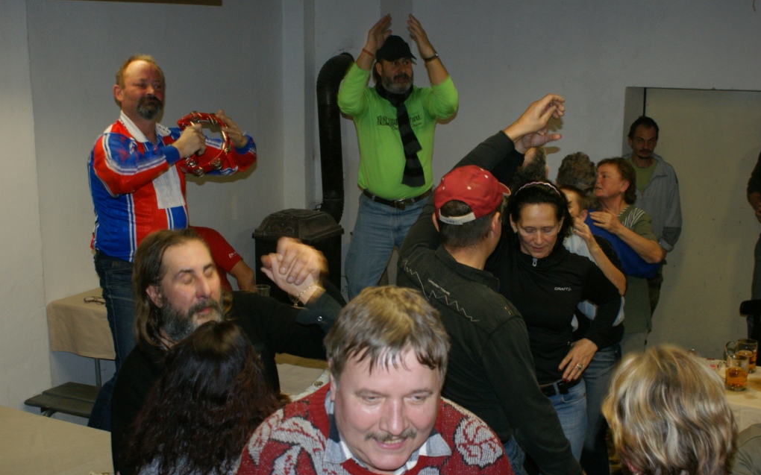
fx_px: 892
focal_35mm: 43
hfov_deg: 46.2
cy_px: 242
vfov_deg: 29.8
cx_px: 381
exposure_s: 1/60
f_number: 5
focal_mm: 28
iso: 400
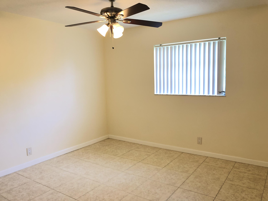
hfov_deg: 63.4
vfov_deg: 49.7
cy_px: 100
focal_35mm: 28
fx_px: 217
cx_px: 134
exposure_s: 1/24
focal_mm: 3.99
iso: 32
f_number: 1.8
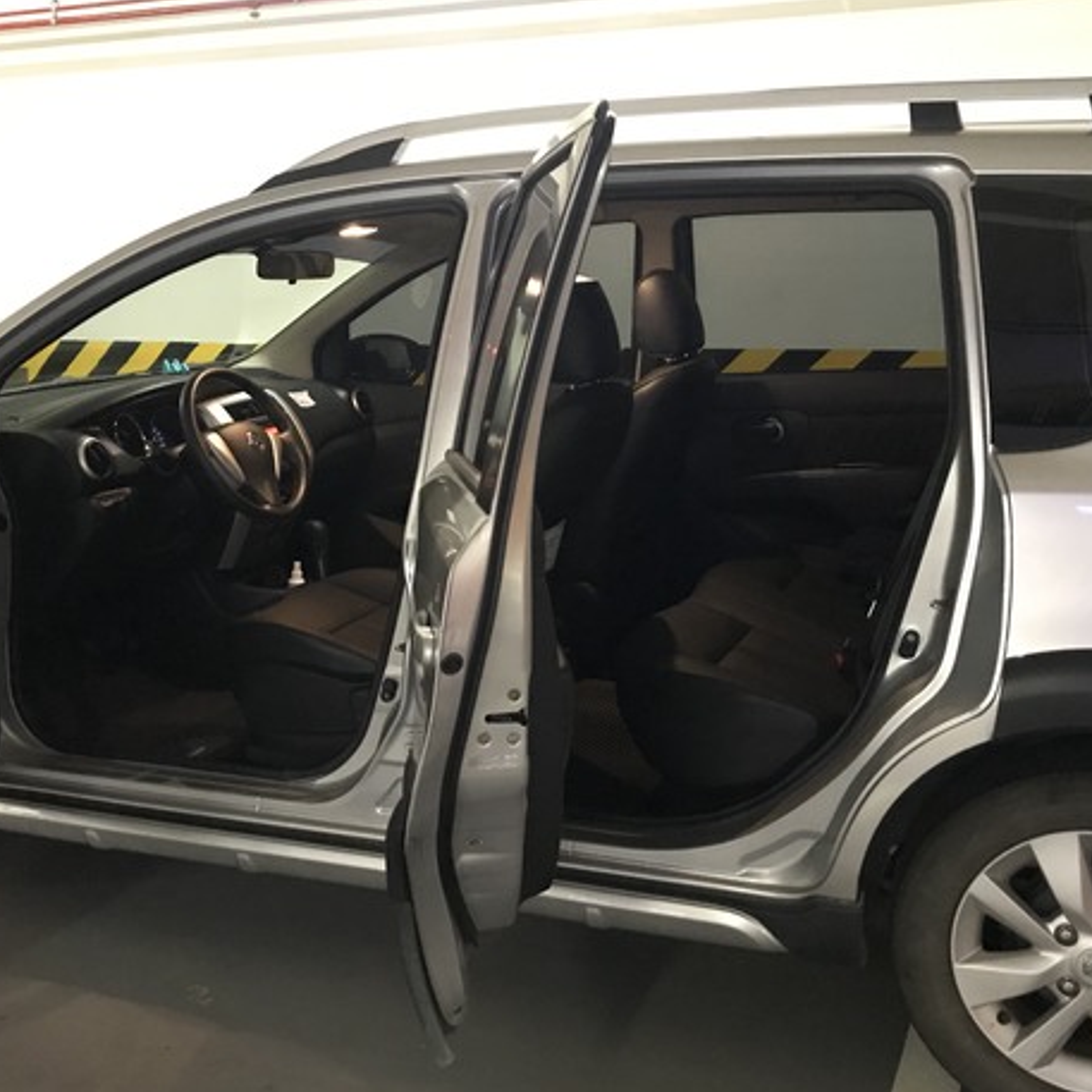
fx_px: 1392
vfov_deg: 42.8
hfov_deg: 42.8
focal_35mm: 39
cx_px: 521
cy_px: 521
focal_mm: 3.99
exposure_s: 1/4
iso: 100
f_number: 1.8
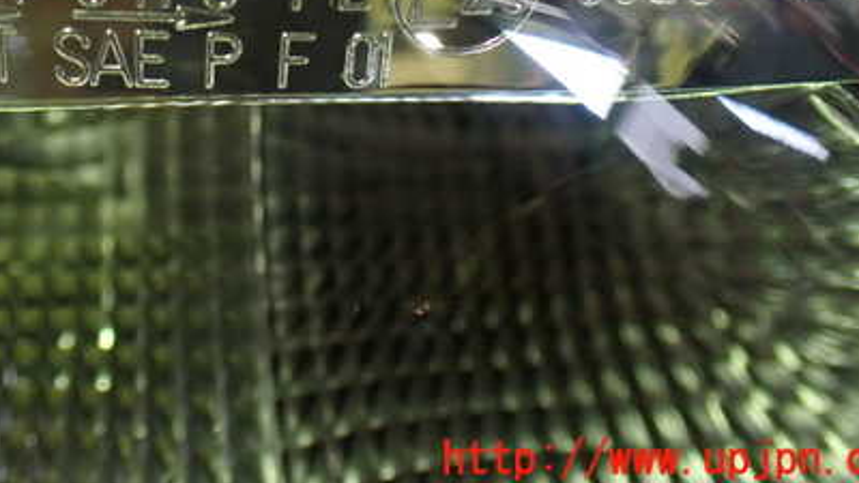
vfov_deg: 23.4
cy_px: 4
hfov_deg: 41.5
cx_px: 283
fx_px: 1116
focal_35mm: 49
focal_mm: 5.4
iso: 800
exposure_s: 1/50
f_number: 2.3
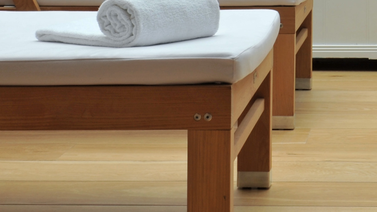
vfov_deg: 11.6
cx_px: 383
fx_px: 980
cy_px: -139
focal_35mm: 98
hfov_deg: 21.0
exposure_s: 1/8
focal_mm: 27
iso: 200
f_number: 22
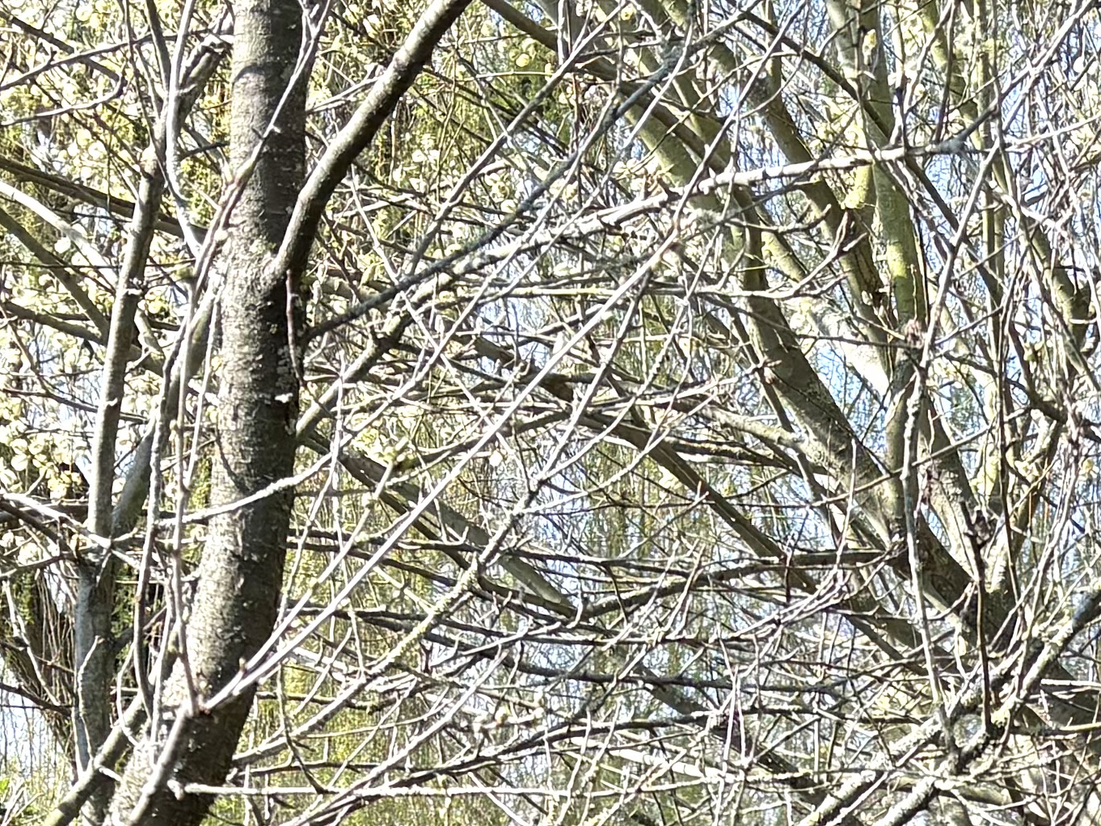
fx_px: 3467
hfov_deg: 17.8
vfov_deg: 12.7
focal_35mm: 109
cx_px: 1001
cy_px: 1336
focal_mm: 5.96
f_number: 1.6
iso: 50
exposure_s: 1/773
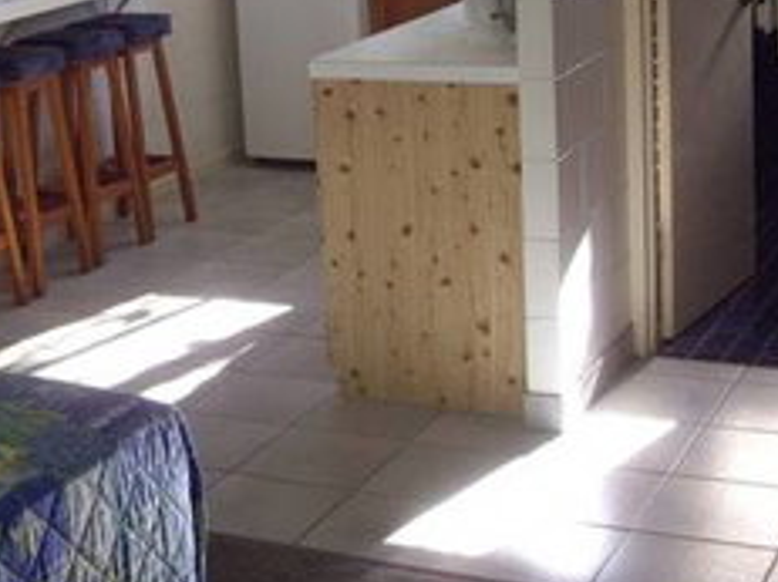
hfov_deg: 24.5
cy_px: 128
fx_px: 1775
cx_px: 226
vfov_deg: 18.5
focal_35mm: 79
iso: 200
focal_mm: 7.9
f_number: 2.8
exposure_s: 1/50
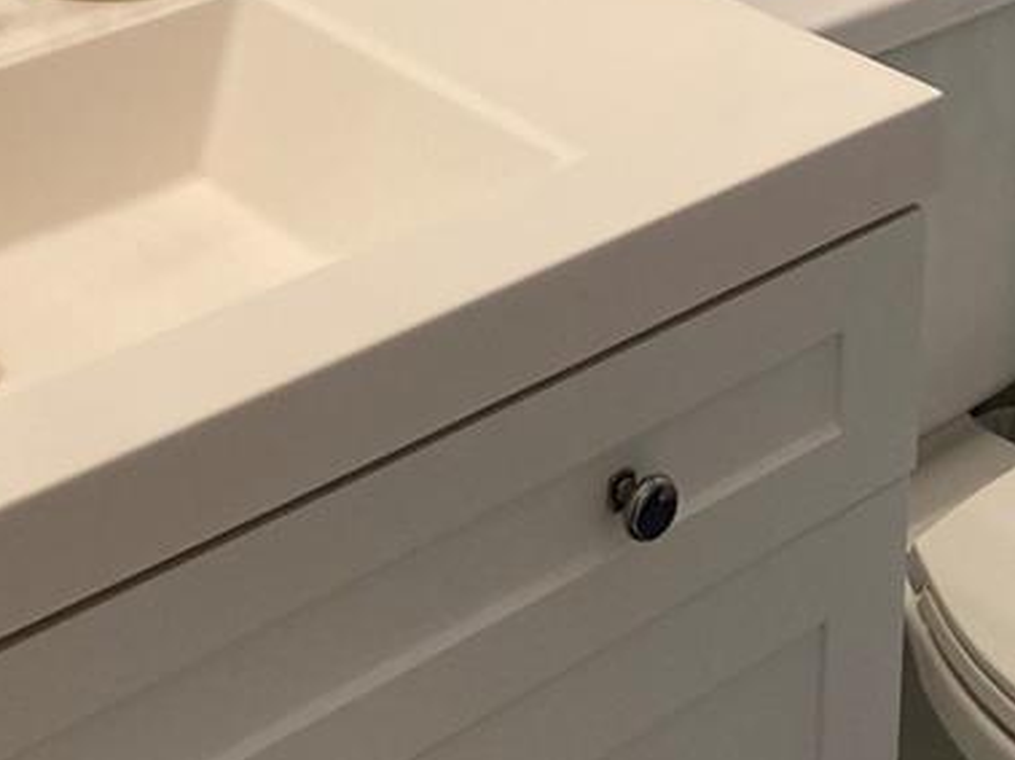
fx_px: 2608
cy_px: -489
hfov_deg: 22.0
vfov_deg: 15.0
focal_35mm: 89
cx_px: 550
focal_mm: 3.99
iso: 80
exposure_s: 1/60
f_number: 1.8
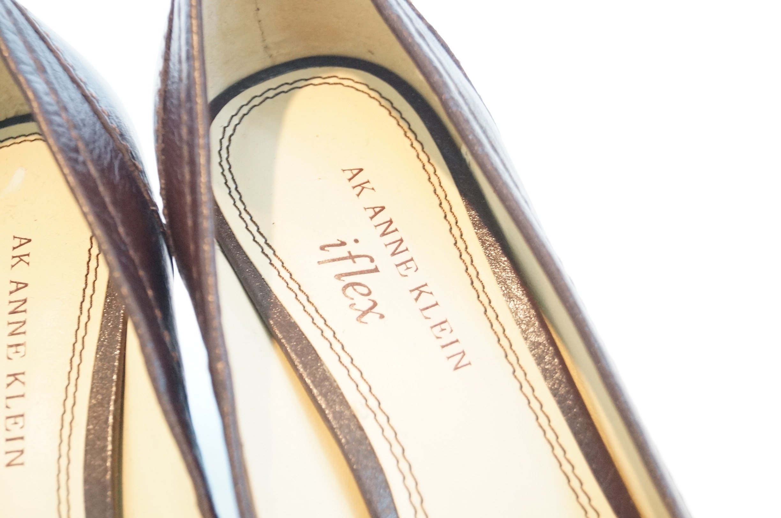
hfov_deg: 33.4
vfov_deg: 22.5
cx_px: 390
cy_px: 259
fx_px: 1300
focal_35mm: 60
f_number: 5.6
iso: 3200
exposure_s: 1/25
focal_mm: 40
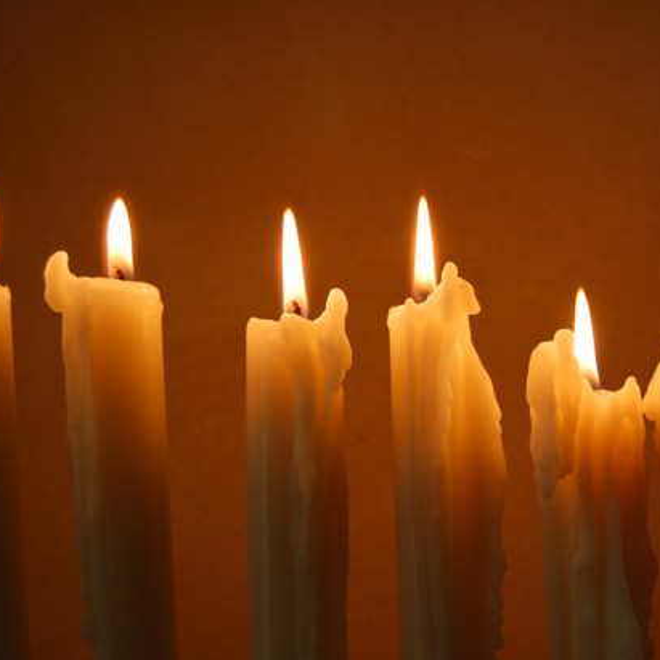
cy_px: 344
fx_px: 1122
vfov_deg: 32.8
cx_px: 437
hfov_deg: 32.5
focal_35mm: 52
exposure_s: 1/80
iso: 400
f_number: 4.5
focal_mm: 24
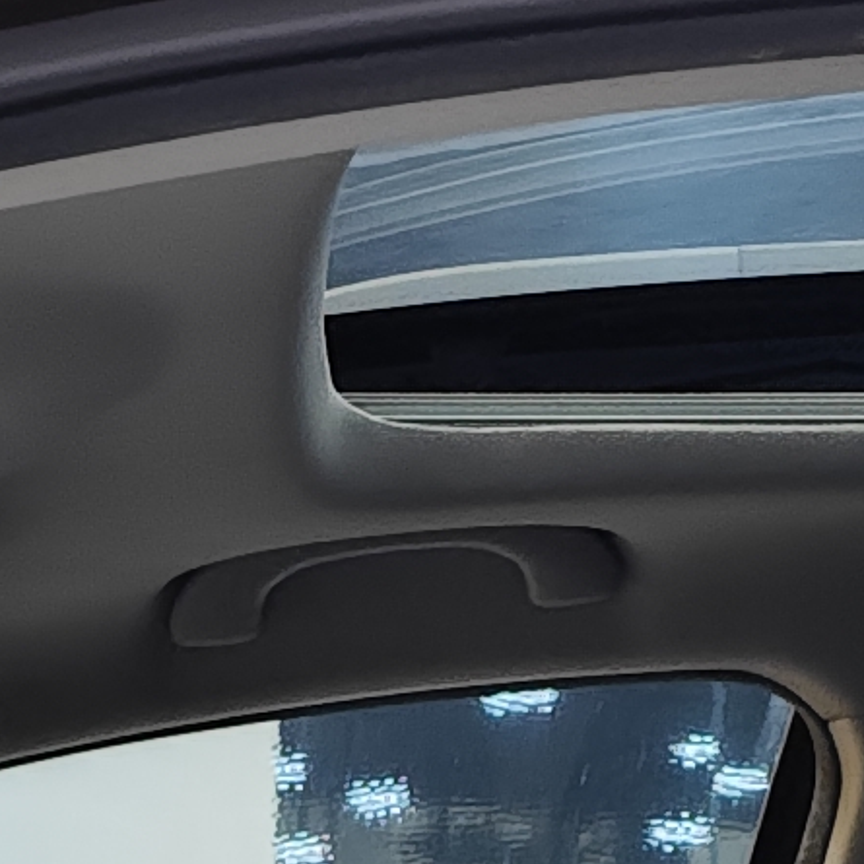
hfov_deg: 9.3
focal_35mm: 187
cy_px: 2400
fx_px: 5281
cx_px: 64
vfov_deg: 8.2
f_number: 1.9
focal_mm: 8.7
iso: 500
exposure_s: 1/50
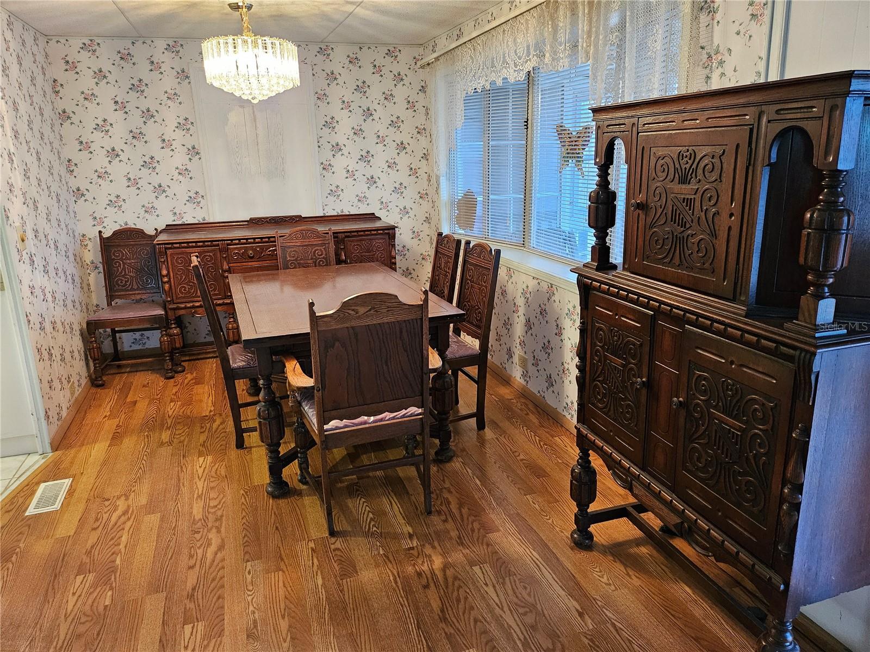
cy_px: 326
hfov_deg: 71.6
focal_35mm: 24
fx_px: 603
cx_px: 435
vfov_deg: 56.8
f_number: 1.8
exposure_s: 1/60
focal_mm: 5
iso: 640
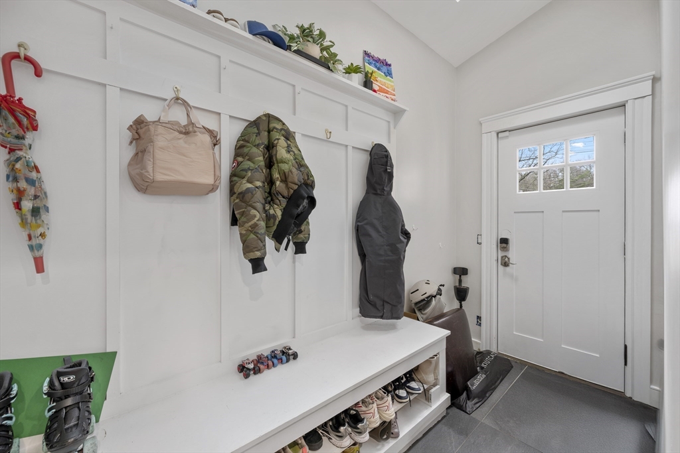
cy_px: 226
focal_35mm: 14
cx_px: 340
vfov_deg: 81.2
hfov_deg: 104.2
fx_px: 264
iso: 64
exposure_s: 1/2
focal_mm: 14
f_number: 7.1
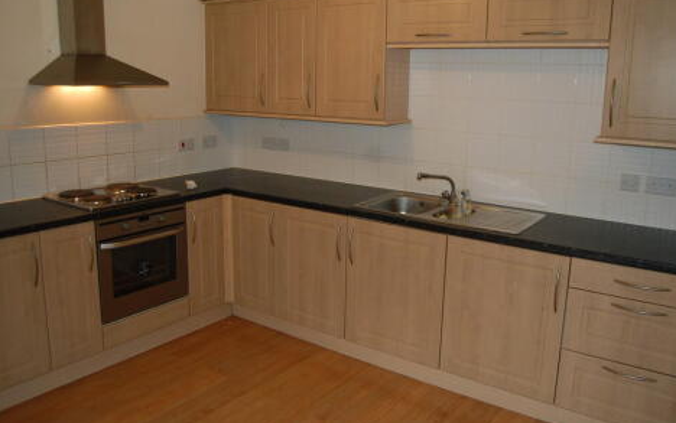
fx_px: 544
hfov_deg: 63.7
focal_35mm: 30
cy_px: 199
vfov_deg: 42.5
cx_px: 342
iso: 400
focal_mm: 19
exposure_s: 1/60
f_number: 3.5
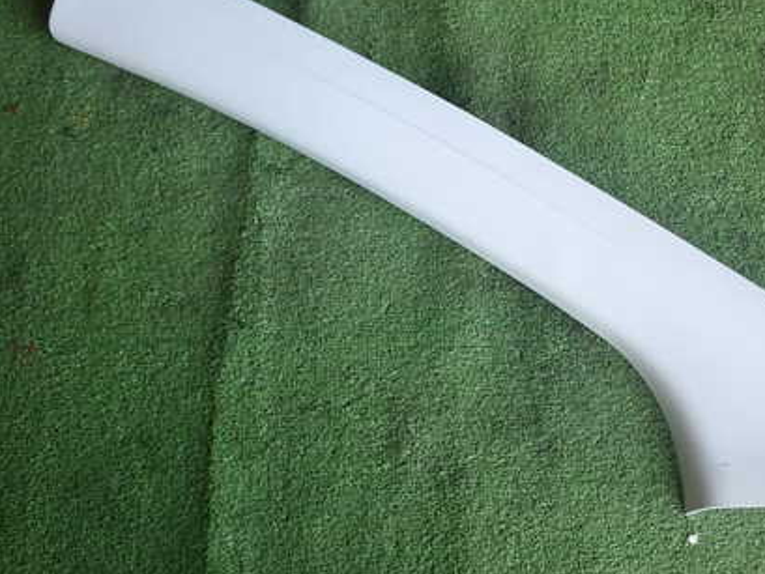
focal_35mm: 44
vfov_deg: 32.8
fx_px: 973
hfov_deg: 42.5
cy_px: 234
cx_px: 499
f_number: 2.3
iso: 100
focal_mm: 5.4
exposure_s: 1/80
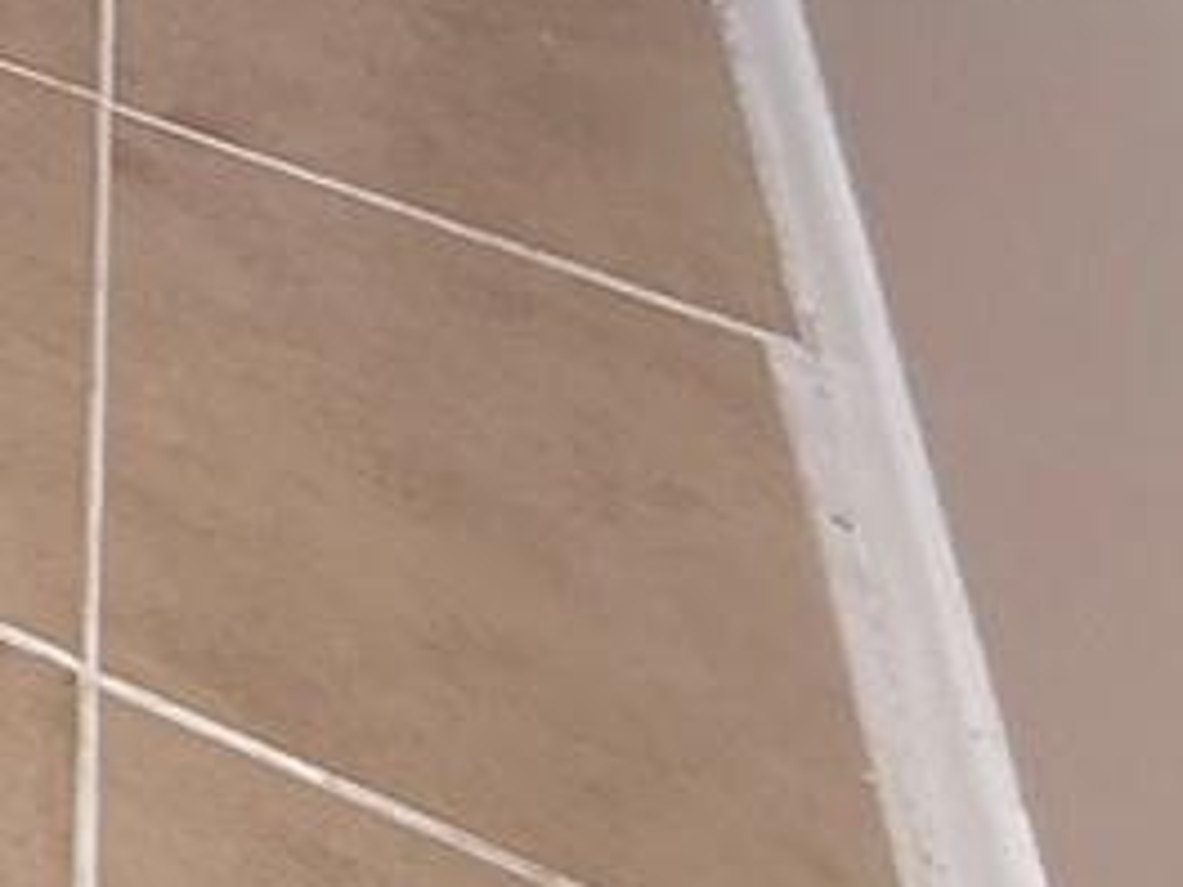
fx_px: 2905
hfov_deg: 13.2
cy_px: -1142
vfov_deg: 13.5
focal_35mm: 85
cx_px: -1972
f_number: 2.2
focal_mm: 2.22
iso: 80
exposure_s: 1/99
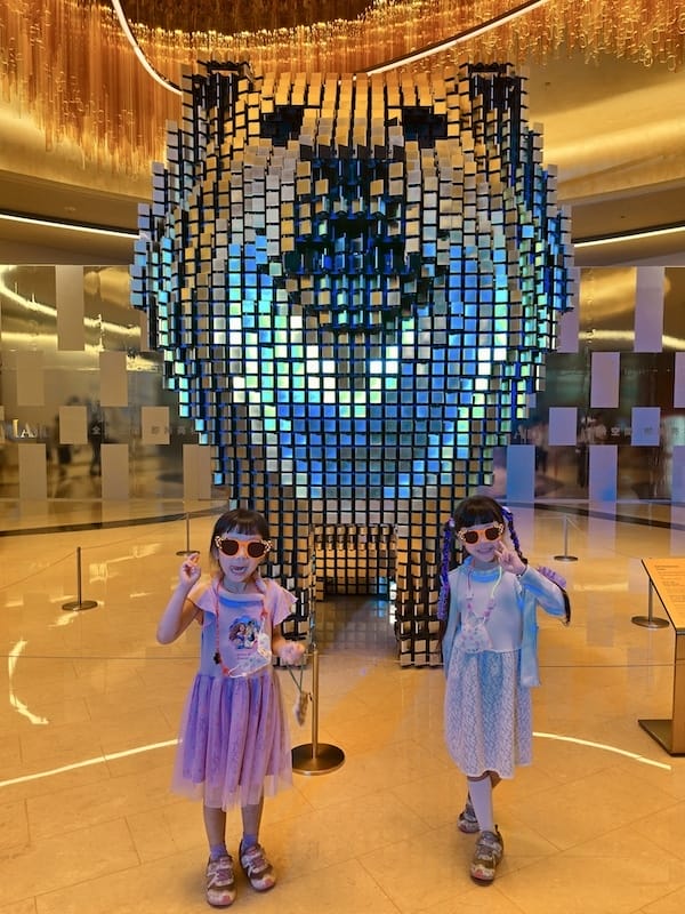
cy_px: 457
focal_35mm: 23
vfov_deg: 73.9
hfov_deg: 58.9
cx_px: 342
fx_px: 607
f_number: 1.7
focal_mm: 6.3
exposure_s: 1/101
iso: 40
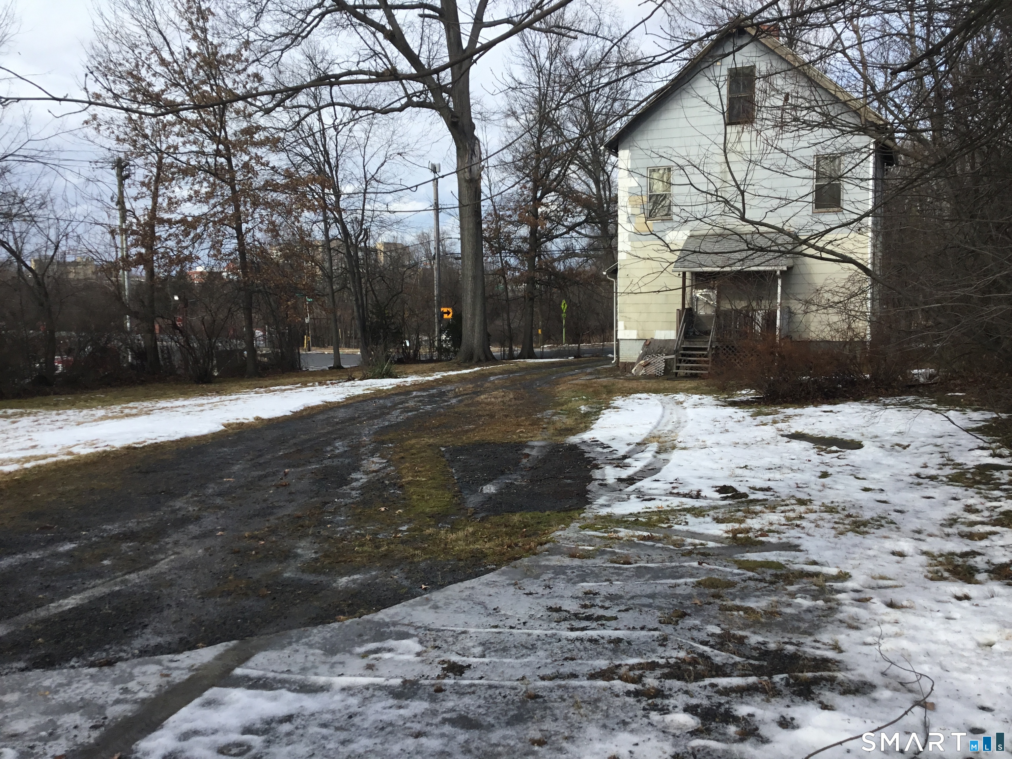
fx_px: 906
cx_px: 506
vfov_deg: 45.4
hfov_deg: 58.4
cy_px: 380
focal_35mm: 31
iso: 25
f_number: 2.4
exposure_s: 1/673
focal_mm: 3.3
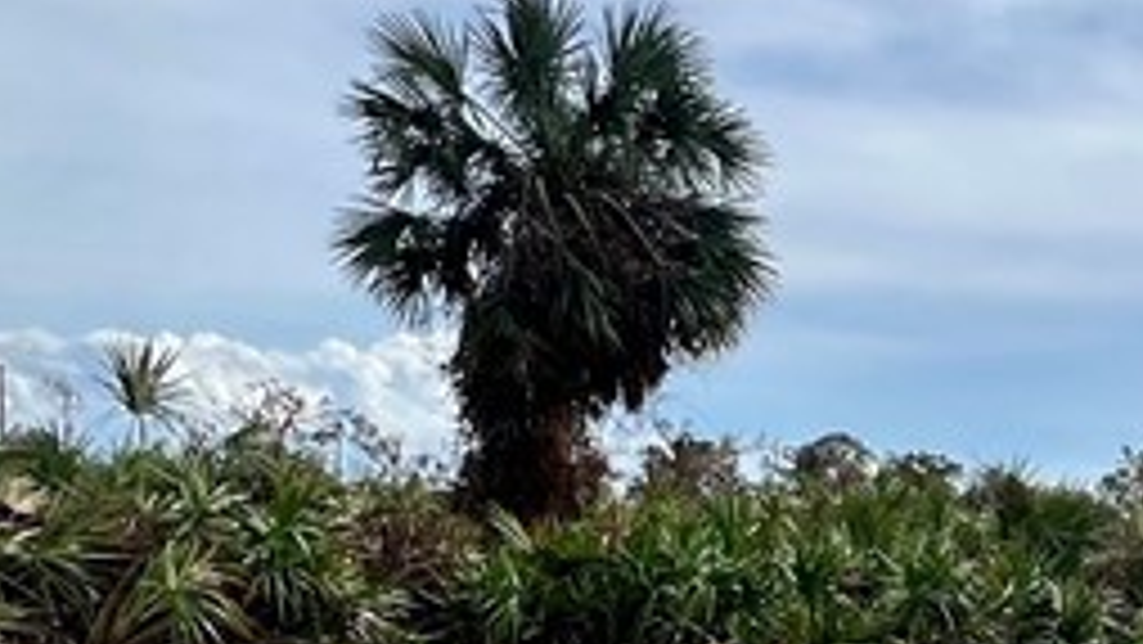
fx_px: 1728
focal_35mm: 57
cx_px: 1364
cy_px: 784
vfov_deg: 19.8
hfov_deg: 31.0
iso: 32
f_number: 1.8
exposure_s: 1/2137
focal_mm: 1.57
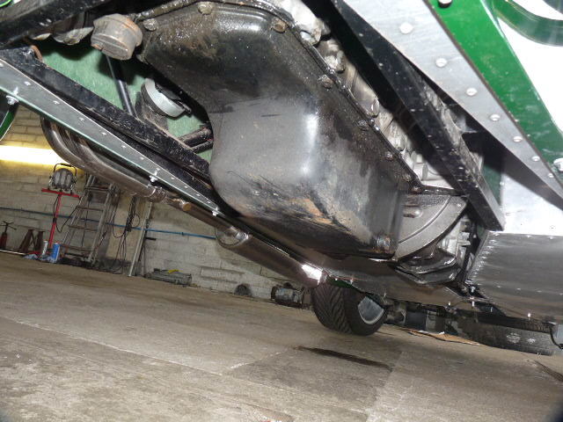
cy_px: 211
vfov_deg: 51.4
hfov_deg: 65.3
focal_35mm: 27
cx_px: 282
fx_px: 439
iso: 160
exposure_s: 1/30
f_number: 2.8
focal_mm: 4.8
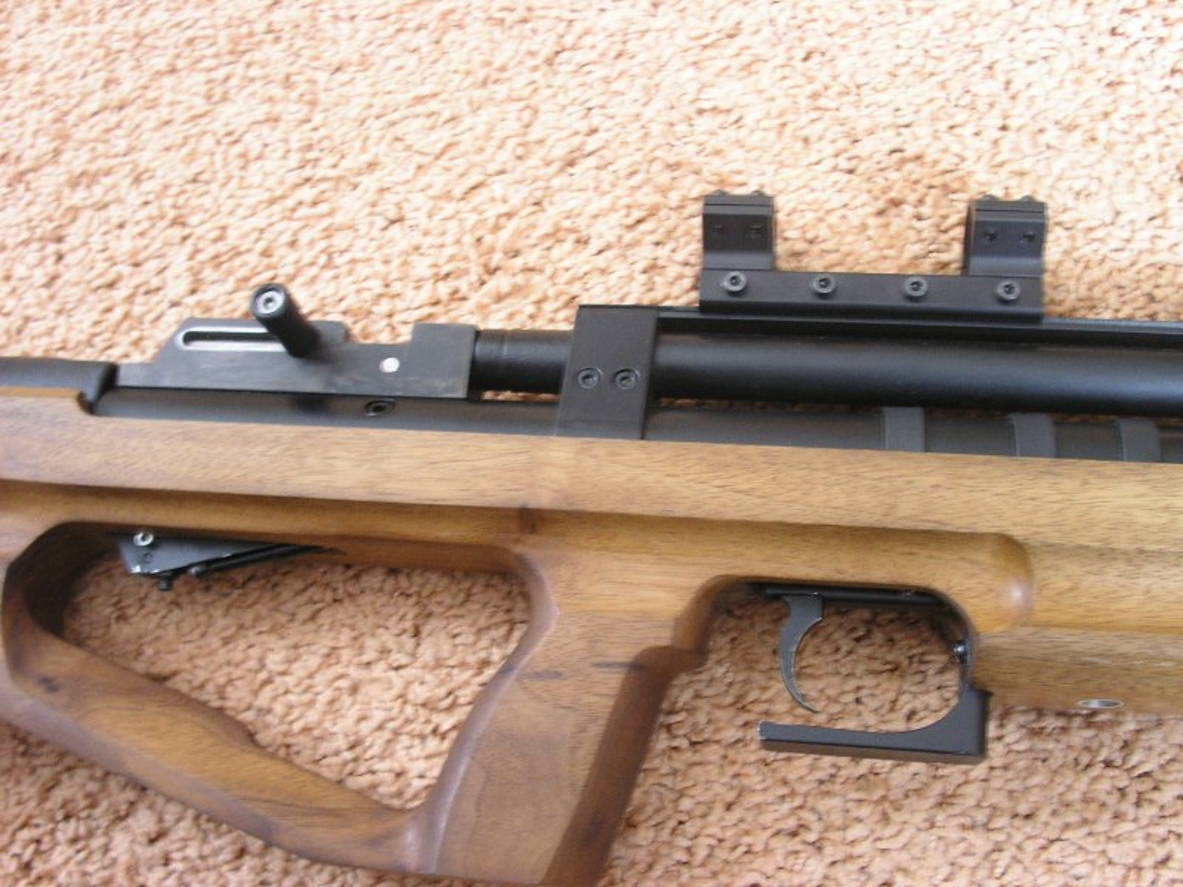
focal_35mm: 38
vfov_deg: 37.7
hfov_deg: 49.0
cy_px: 444
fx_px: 1299
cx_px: 592
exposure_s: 1/4
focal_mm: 7.8
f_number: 2.8
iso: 200
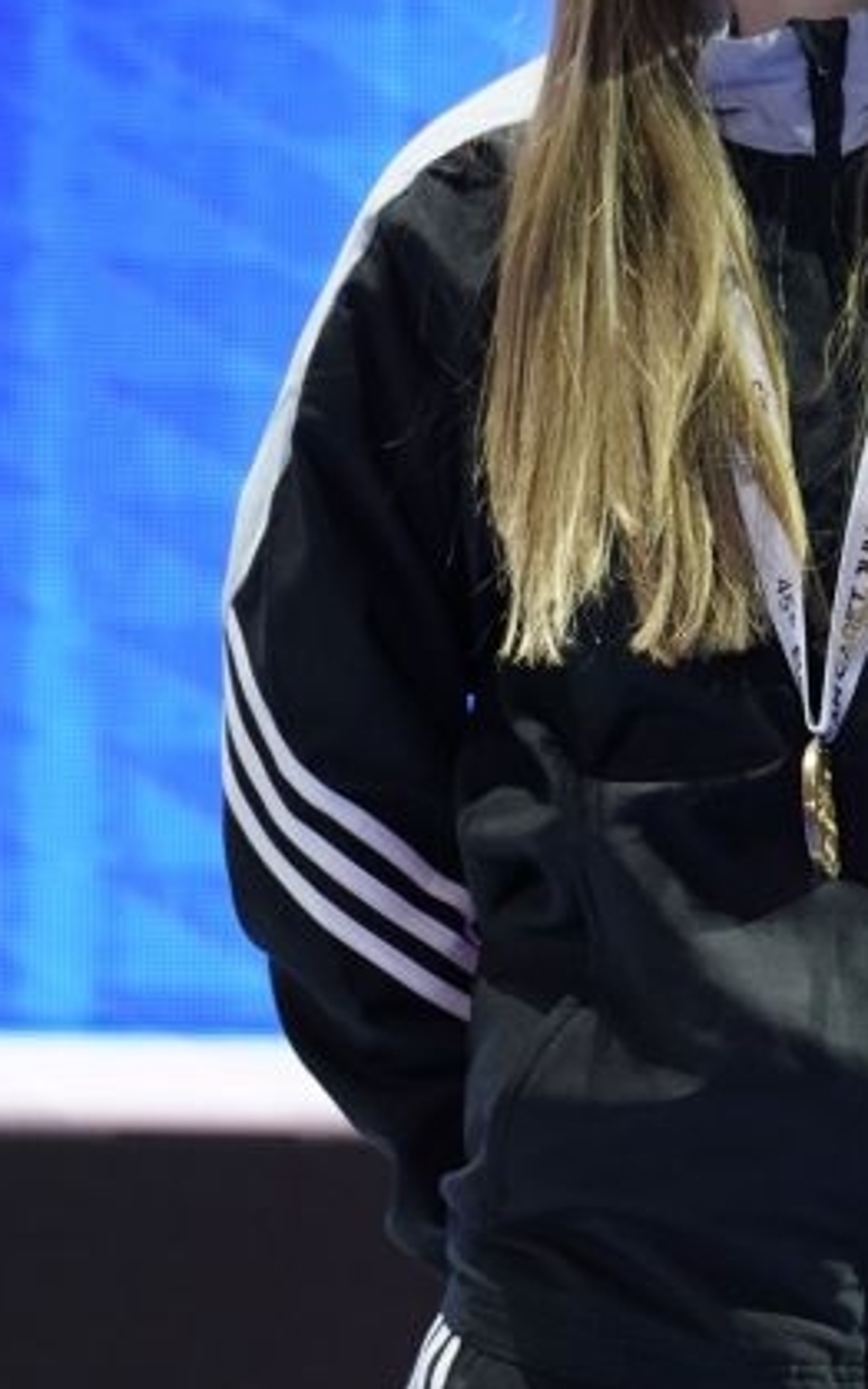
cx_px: 620
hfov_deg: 2.3
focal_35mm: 584
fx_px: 22096
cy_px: 703
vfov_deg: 3.6
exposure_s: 1/250
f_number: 2.8
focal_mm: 200
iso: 640
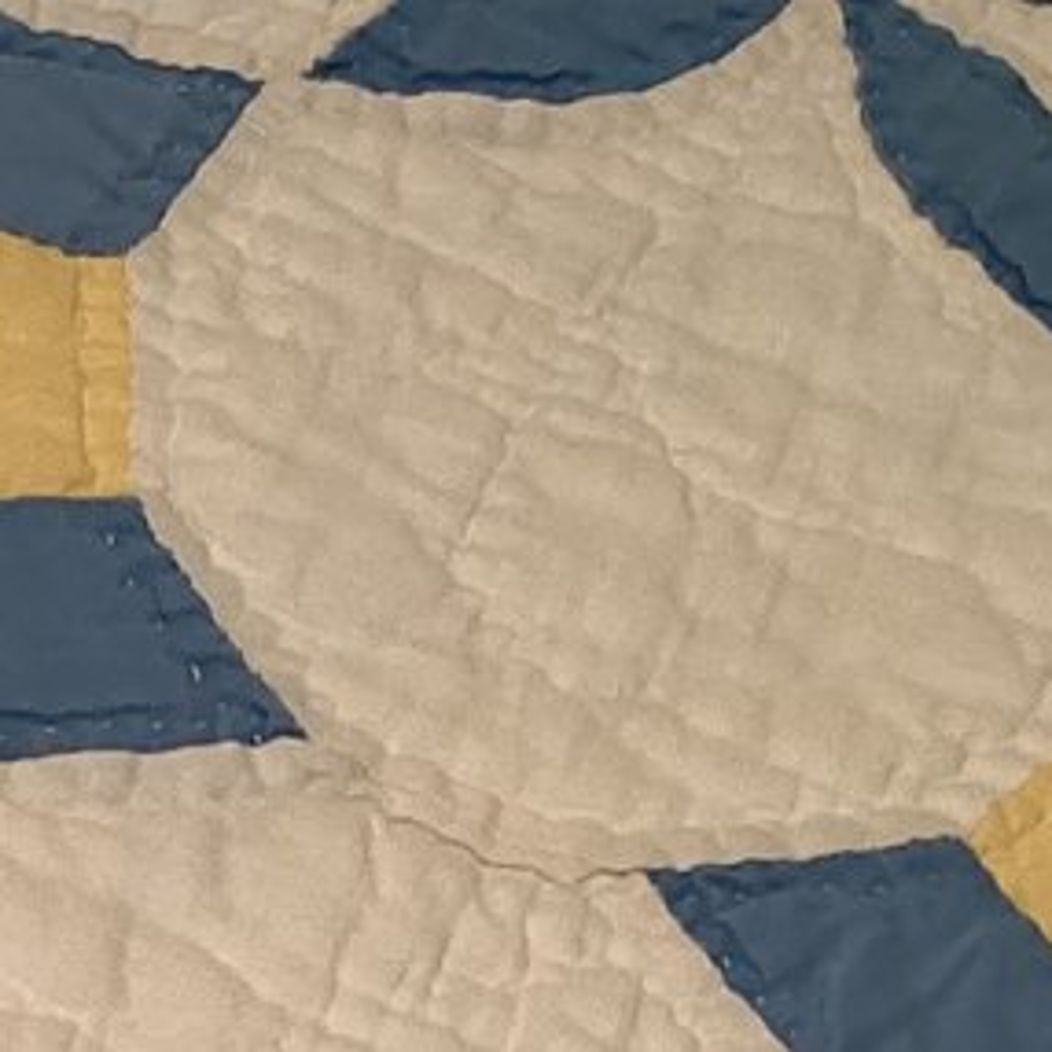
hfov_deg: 10.8
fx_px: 4986
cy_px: 2084
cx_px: -1161
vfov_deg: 11.0
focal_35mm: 145
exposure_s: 1/50
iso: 160
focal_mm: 3.3
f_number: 2.4
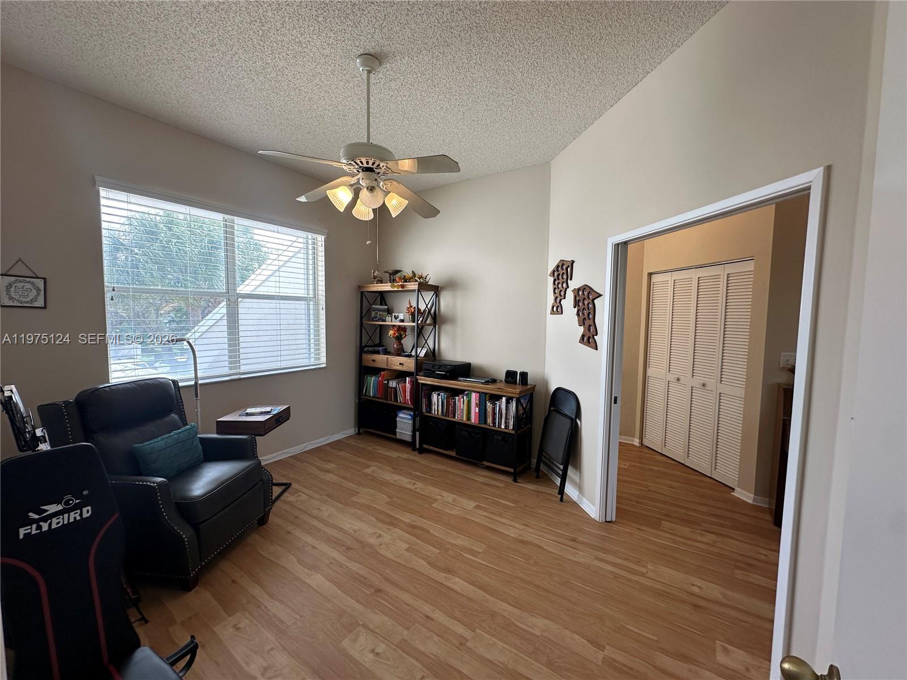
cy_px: 340
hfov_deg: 102.1
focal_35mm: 14
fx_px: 367
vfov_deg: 85.7
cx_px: 454
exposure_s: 1/120
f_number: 2.2
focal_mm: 2.22
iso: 50
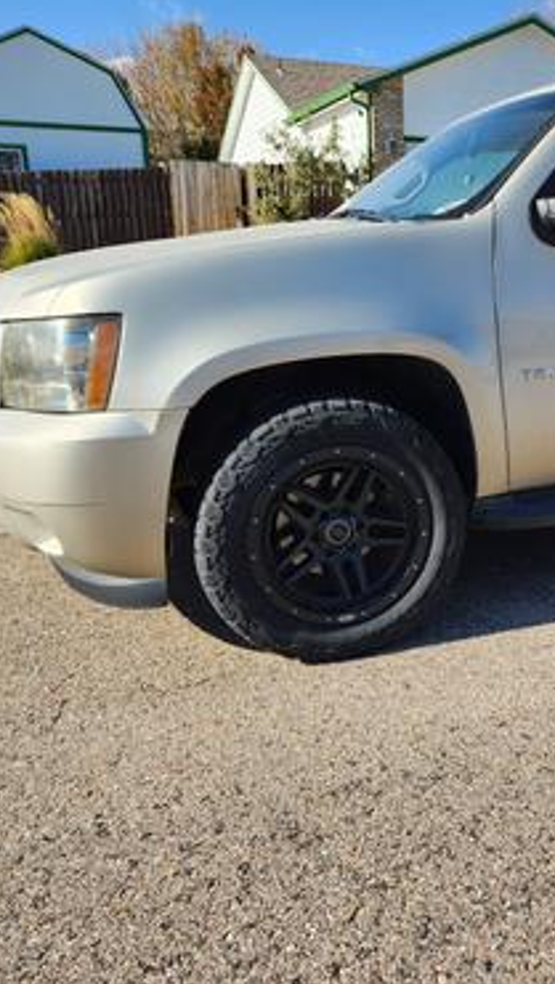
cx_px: 478
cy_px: 485
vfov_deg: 58.0
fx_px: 889
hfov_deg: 33.2
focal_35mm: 34
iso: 20
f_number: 1.8
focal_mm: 5.4
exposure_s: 1/904
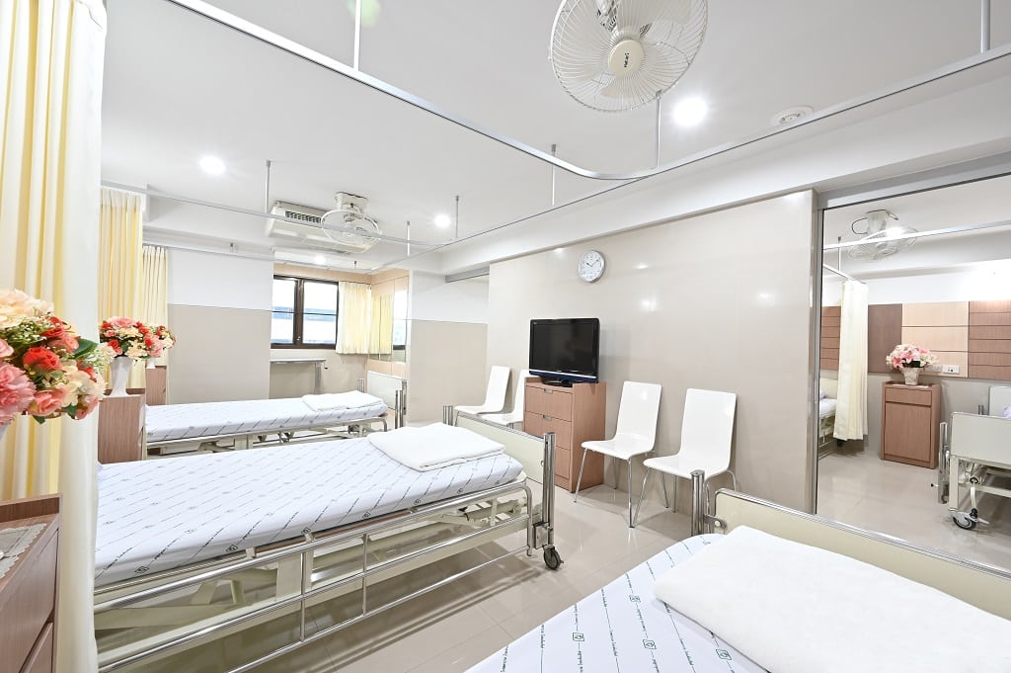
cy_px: 336
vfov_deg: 81.1
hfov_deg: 104.3
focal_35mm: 14
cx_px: 506
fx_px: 393
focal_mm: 14
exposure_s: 1/1.6
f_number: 14
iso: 400
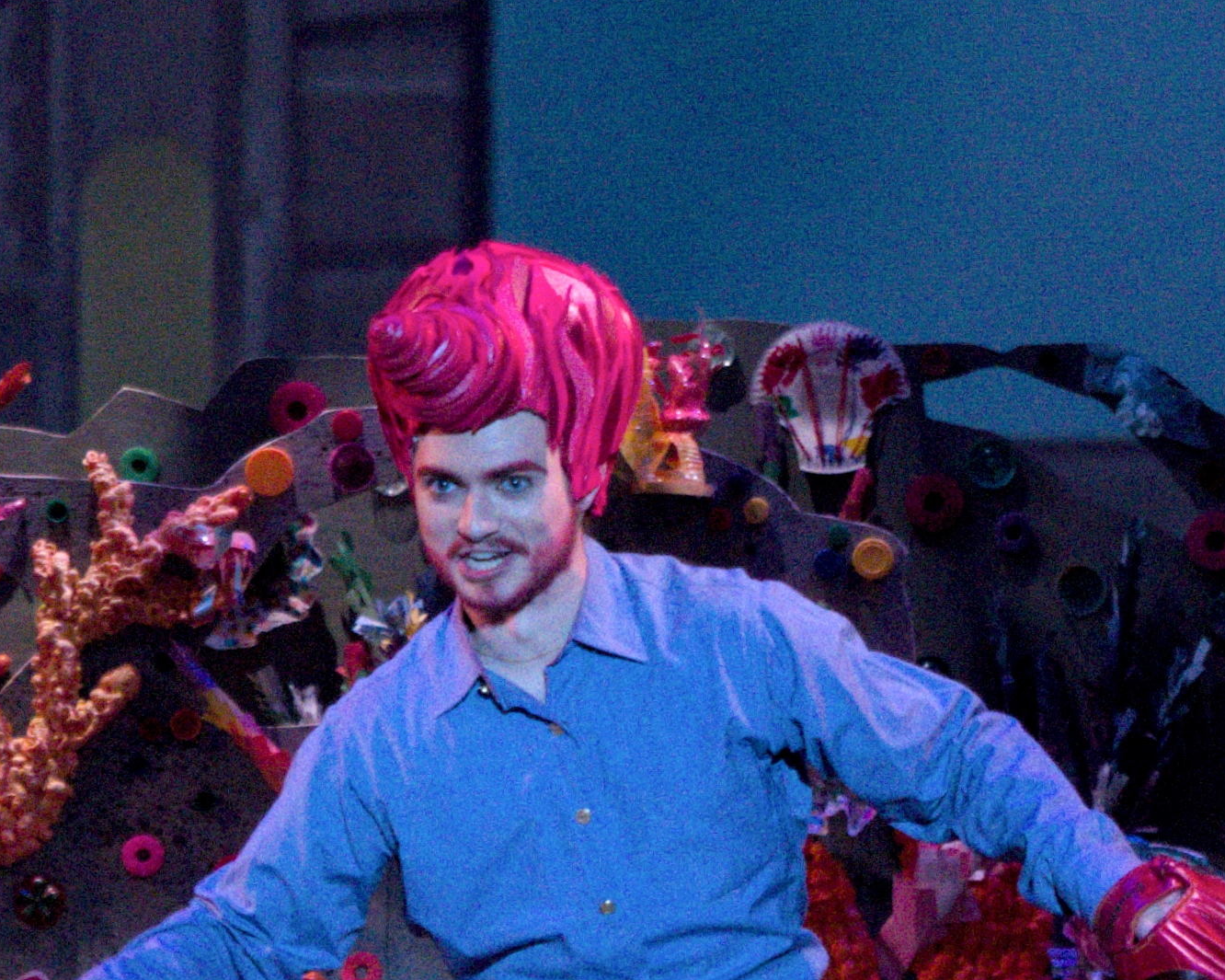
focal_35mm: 346
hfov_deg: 5.6
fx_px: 12545
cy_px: 315
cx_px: -145
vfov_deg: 4.5
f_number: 5.6
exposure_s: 1/160
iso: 3200
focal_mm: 55
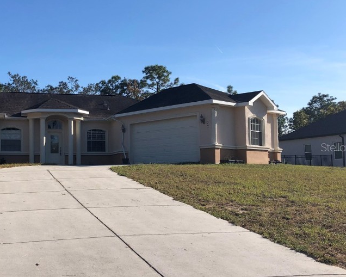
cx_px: 94
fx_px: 451
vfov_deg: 34.1
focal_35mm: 44
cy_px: 147
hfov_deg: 41.0
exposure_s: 1/2288
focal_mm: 3.99
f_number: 1.8
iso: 20
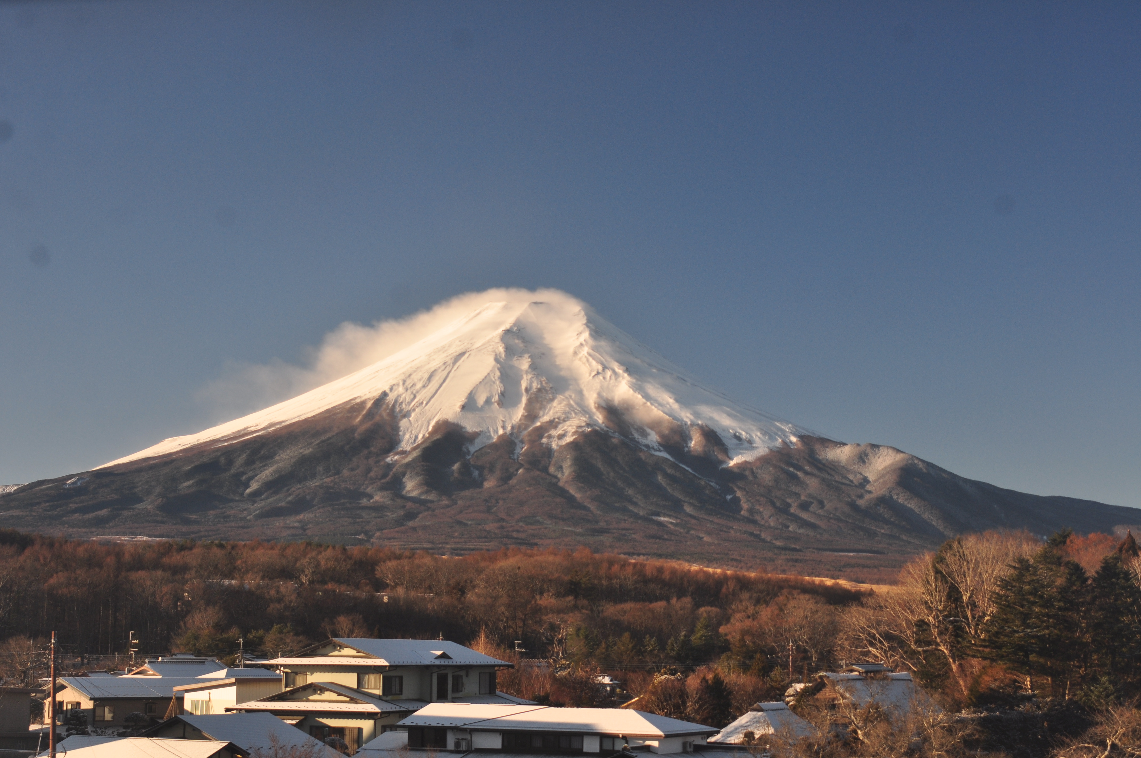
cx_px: 570
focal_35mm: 54
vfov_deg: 25.0
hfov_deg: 36.9
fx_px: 1709
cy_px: 379
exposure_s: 1/160
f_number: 6.3
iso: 200
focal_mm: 36
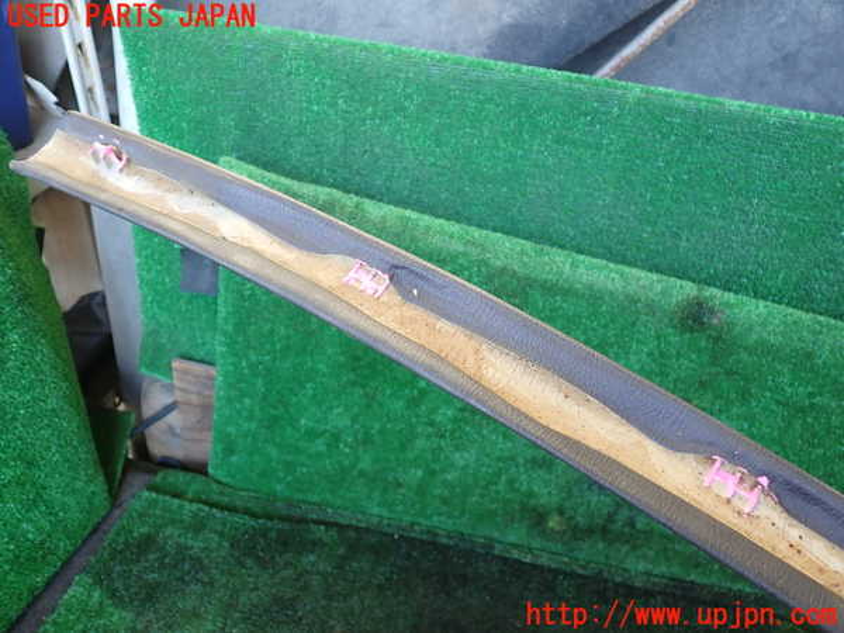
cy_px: 316
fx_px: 731
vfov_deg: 46.8
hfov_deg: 60.0
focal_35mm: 30
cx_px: 422
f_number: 2.3
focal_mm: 5.4
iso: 160
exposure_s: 1/60
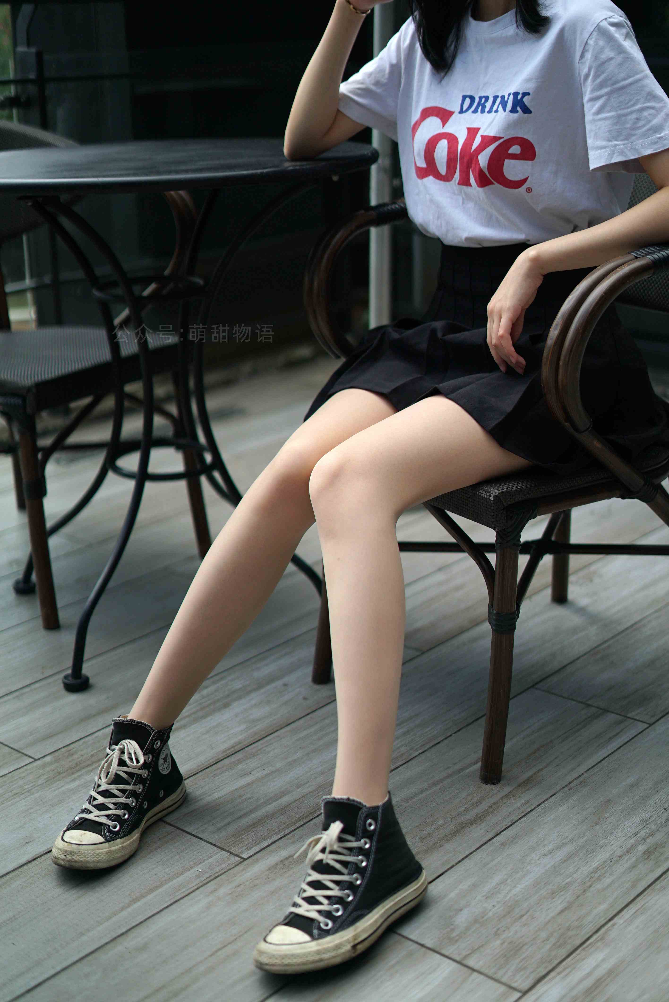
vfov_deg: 39.6
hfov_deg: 27.0
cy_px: 501
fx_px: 1392
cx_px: 334
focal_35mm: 50
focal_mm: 50
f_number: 1.8
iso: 200
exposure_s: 1/6400
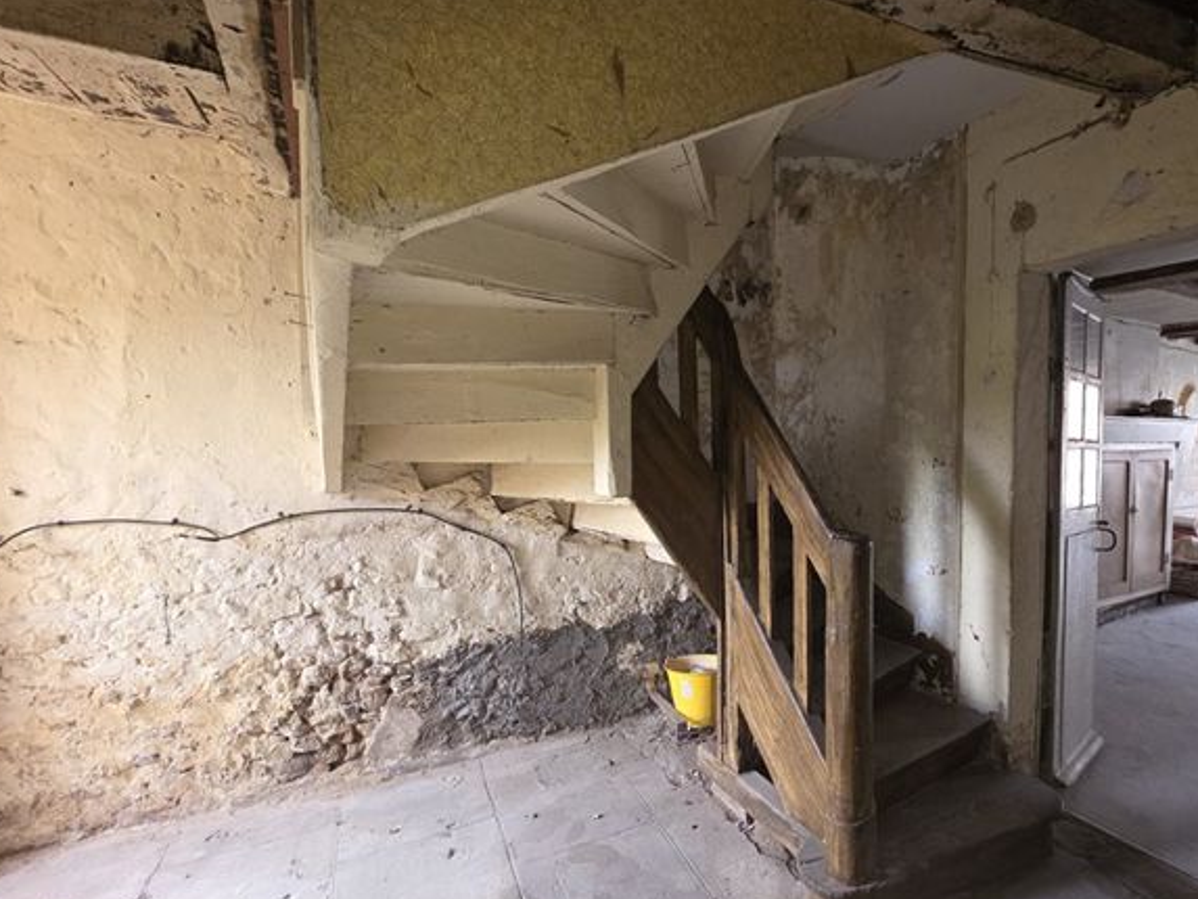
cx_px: 706
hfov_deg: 93.5
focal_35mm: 16
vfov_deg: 78.1
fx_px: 554
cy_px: 476
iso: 125
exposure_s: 1/50
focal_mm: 2.2
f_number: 1.9
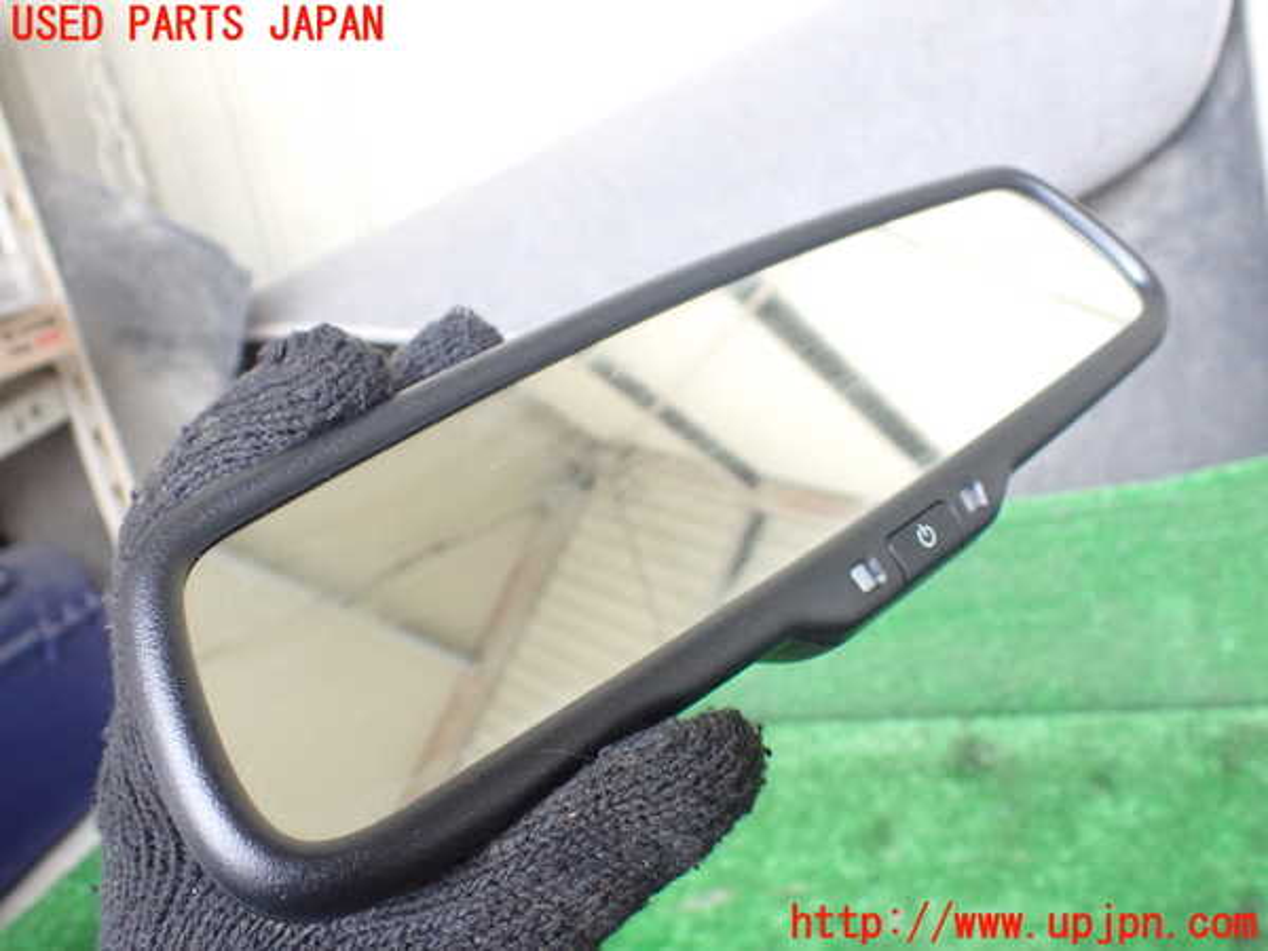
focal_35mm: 30
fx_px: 1099
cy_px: 476
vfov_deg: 46.8
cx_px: 634
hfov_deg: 60.0
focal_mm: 5.4
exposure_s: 1/50
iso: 800
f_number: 2.3
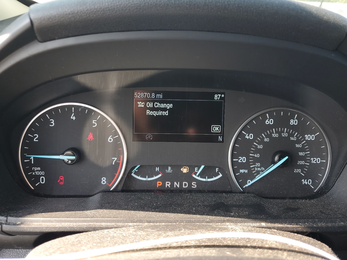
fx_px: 261
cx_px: 174
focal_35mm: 26
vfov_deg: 53.1
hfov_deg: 67.3
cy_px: 130
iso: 50
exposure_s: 1/182
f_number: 1.5
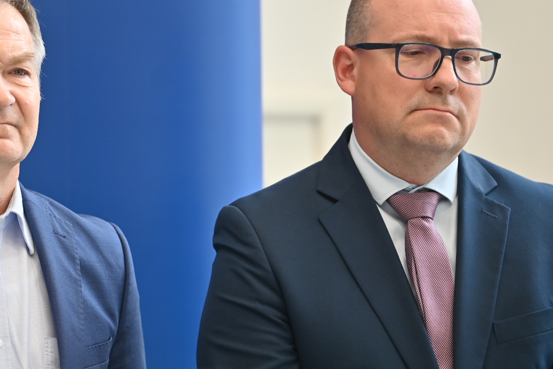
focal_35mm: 209
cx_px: 186
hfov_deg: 9.8
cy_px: 155
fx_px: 3210
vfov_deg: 6.6
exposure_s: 1/400
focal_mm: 145
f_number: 2.8
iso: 900
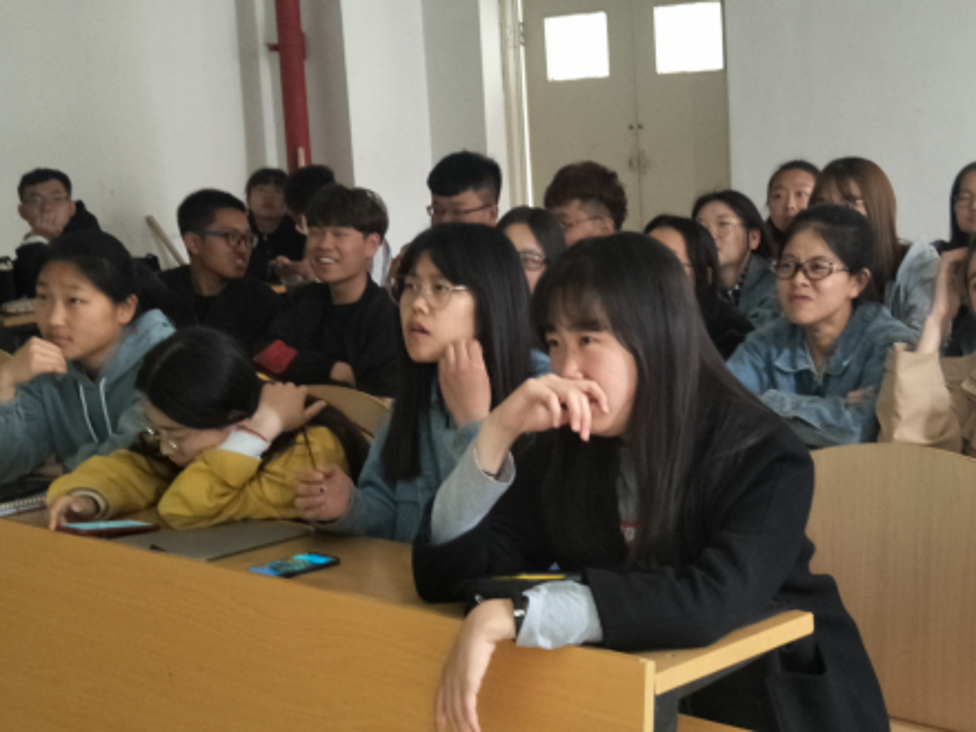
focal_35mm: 35
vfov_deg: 40.5
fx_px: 987
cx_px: 560
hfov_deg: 52.4
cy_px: 447
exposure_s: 1/25
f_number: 1.7
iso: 377
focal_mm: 4.1
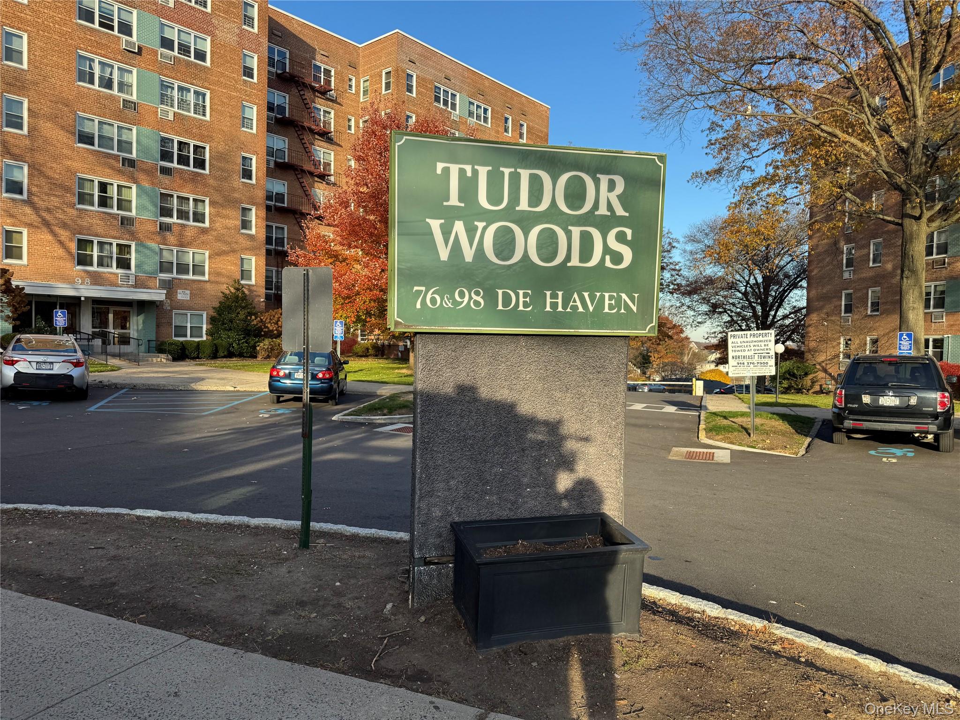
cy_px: 360
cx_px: 480
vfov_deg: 56.8
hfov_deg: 71.6
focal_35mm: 24
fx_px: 666
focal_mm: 6.76
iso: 80
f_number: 1.78
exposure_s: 1/1366
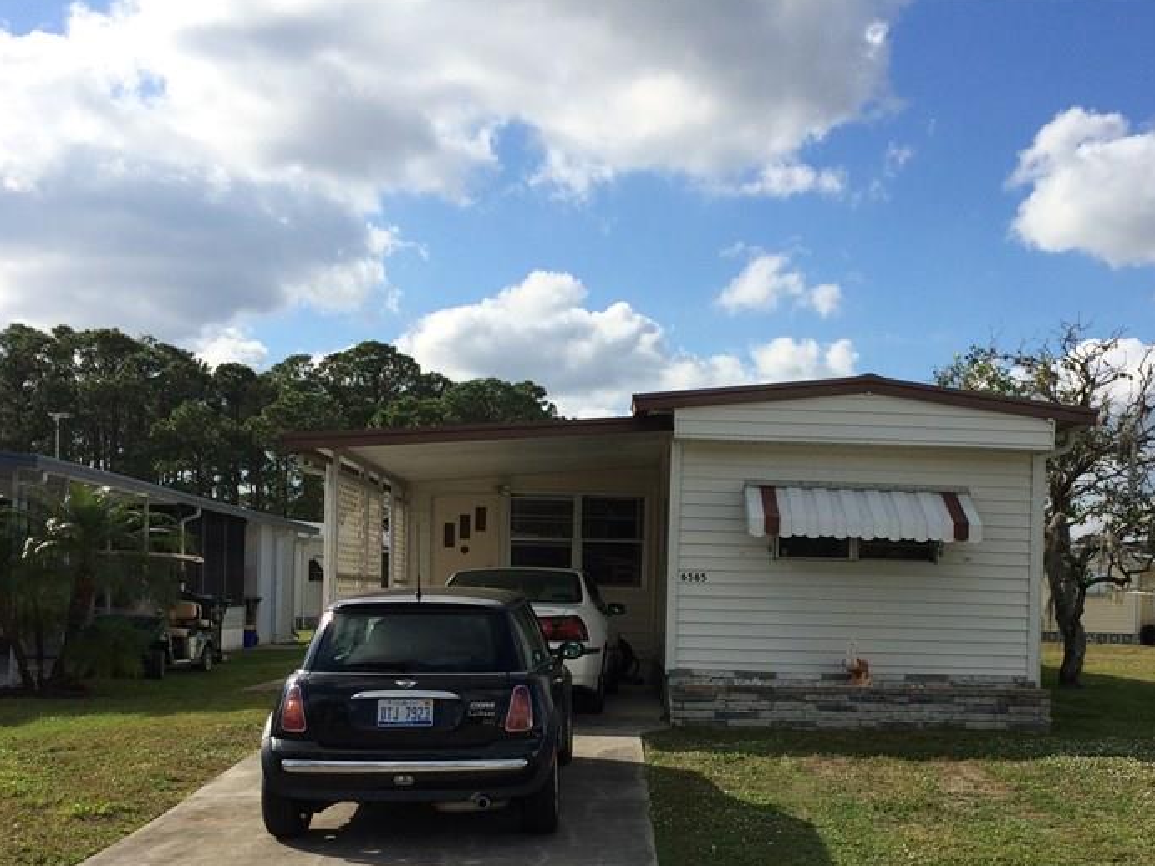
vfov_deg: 33.0
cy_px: 632
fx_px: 1434
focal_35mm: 43
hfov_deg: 43.6
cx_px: 712
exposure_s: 1/3165
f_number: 2.2
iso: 32
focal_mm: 4.15
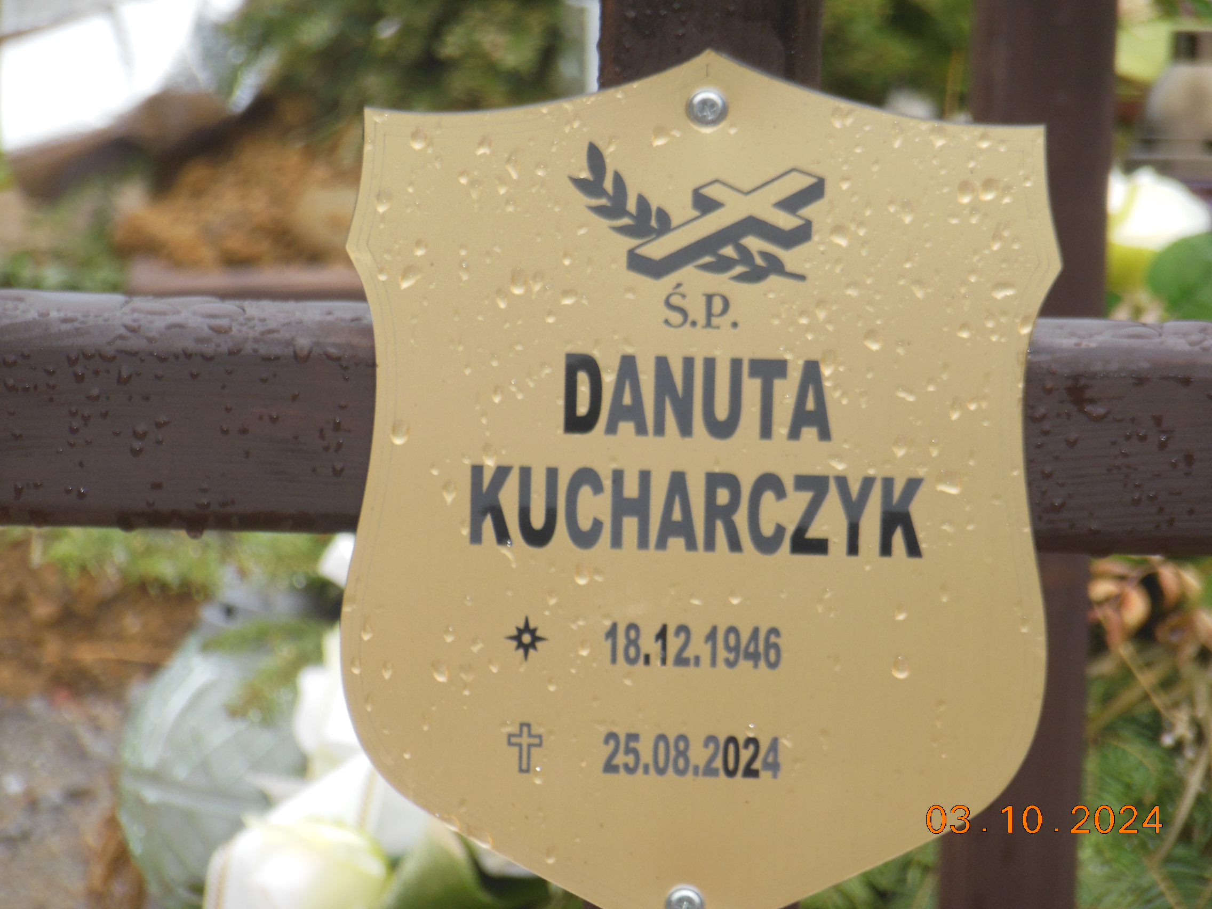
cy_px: 454
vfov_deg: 5.9
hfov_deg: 7.9
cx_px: 606
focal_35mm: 250
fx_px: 8753
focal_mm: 45
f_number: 5.8
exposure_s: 1/60
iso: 200
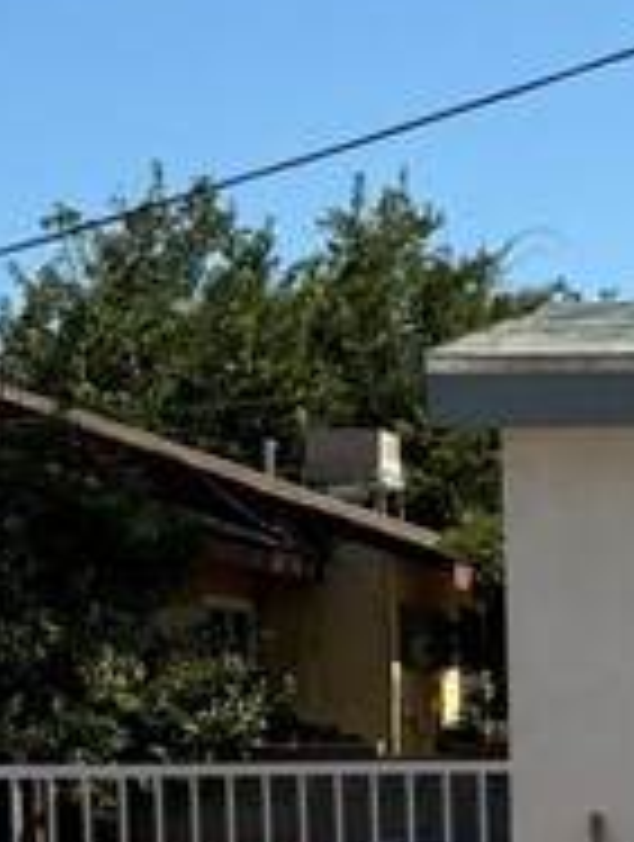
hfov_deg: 9.9
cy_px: 878
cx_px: 1196
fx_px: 3456
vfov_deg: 13.6
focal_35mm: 142
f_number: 1.6
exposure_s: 1/3311
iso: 50
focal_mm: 5.96
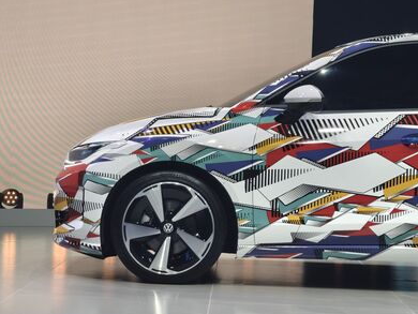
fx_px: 1184
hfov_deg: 20.0
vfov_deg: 15.1
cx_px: 171
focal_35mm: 98
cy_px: 164
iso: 320
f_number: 1.8
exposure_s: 1/98.8
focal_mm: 11.5
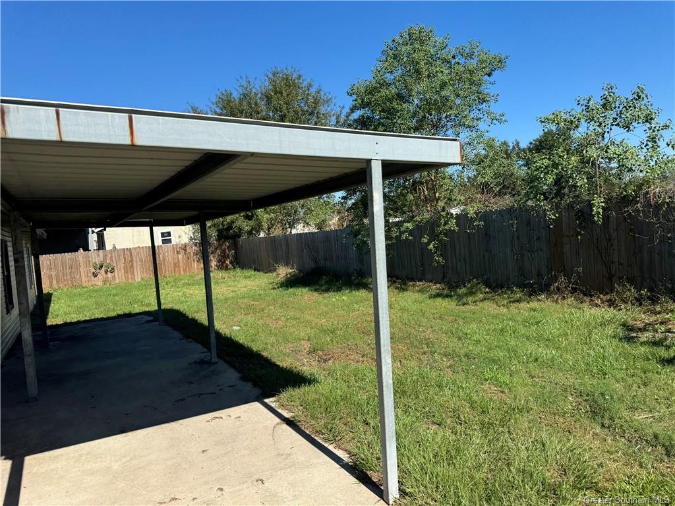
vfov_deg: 56.8
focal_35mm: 24
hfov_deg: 71.6
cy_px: 253
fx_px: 468
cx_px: 338
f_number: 1.78
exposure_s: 1/3802
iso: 80
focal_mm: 6.76
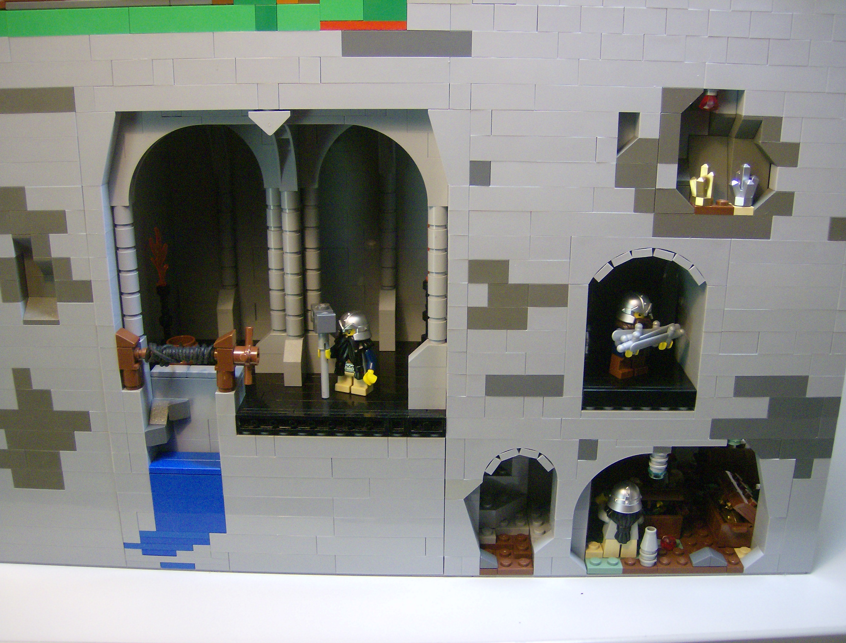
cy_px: 322
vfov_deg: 40.0
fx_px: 884
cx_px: 423
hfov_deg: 51.1
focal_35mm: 36
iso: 200
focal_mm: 6
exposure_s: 1/51.5
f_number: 2.8
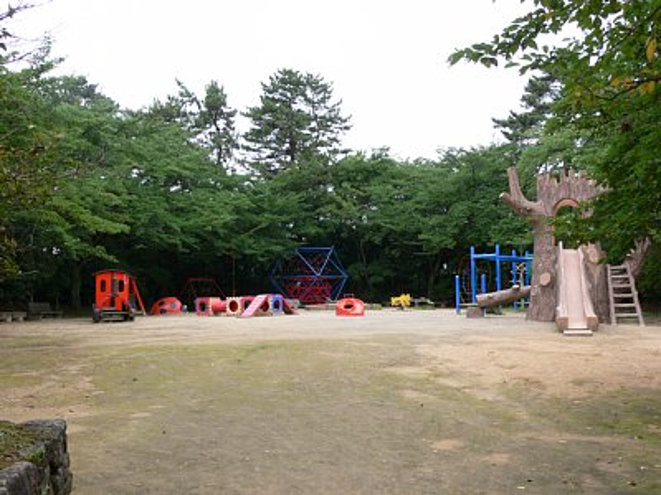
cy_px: 248
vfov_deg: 40.7
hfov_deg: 52.6
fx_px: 668
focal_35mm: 35
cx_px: 330
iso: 80
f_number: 5.6
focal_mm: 7.4
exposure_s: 1/200
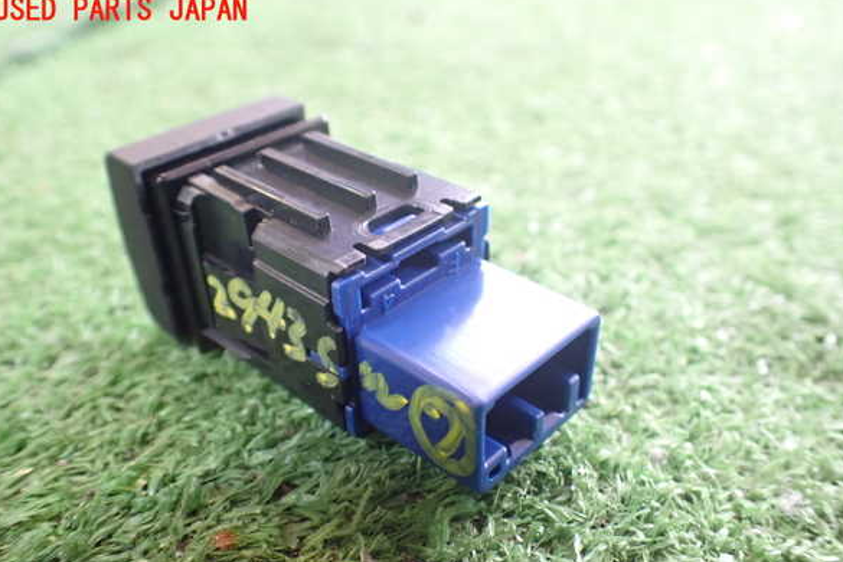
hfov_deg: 58.7
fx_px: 749
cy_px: 317
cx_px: 418
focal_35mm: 32
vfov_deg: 41.0
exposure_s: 1/30
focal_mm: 5.4
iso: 800
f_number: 2.3
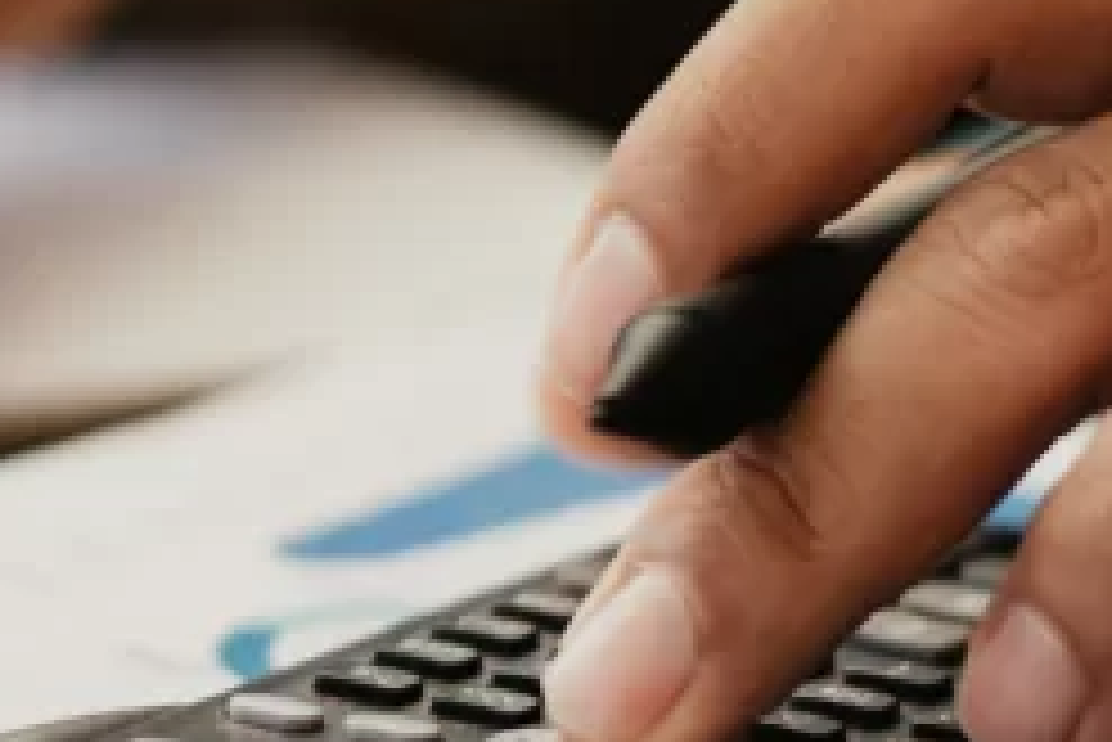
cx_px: -18
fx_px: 6397
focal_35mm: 207
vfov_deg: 6.6
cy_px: 391
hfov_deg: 9.9
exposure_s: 1/250
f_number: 2.5
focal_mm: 50
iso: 200
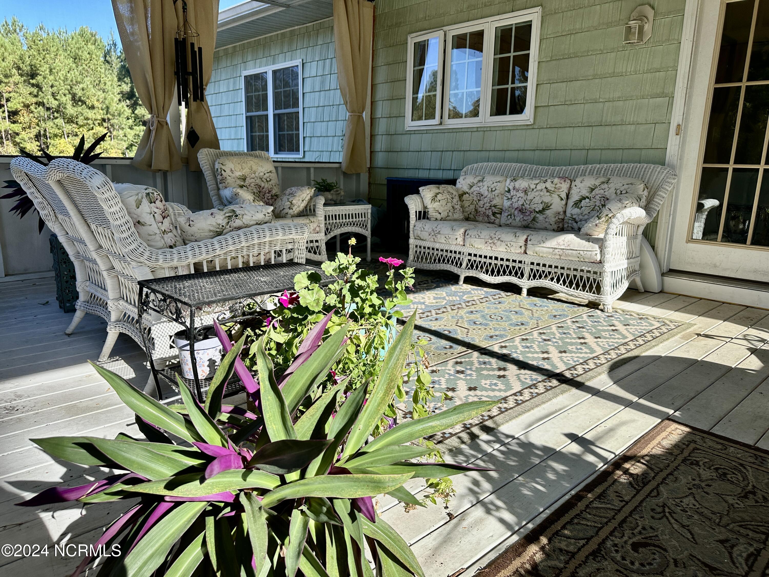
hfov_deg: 71.6
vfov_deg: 56.8
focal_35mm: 24
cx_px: 384
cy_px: 288
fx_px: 533
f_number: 1.78
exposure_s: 1/1198
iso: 80
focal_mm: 6.86
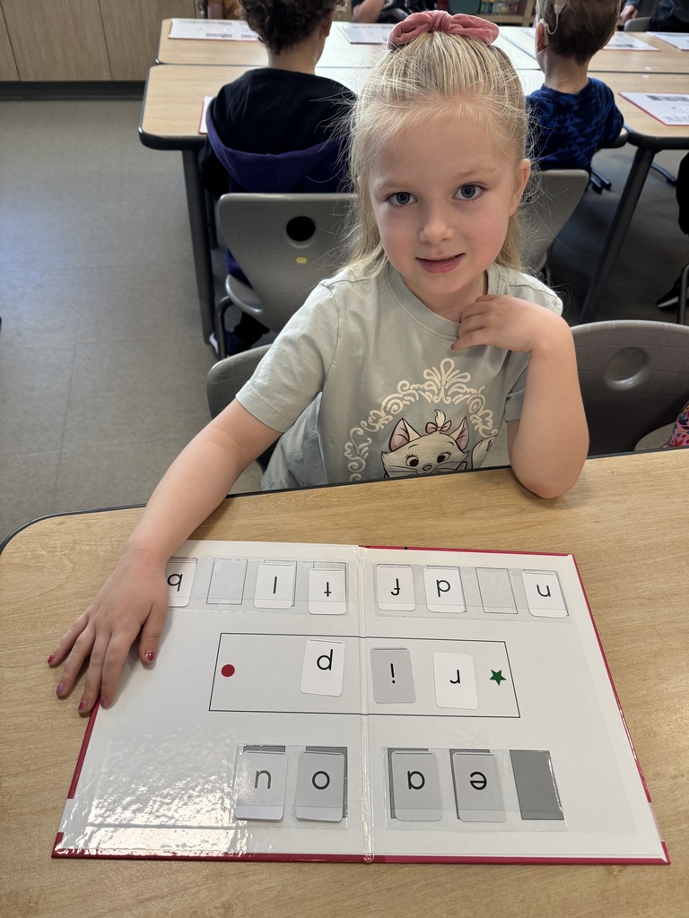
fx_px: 637
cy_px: 459
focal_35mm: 24
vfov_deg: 71.6
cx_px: 344
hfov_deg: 56.8
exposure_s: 1/116
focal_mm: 6.76
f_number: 1.78
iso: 200
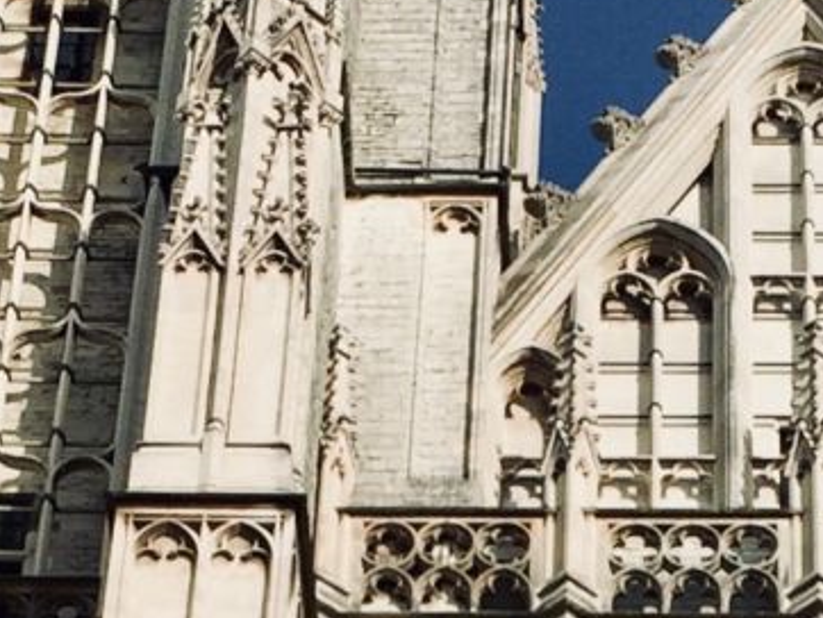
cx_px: 471
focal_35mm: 164
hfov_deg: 12.0
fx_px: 3902
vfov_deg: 8.9
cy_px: 875
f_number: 2.2
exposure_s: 1/2639
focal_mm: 4.15
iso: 32
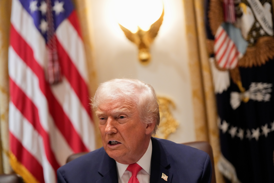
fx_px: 875
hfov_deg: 17.8
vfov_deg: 11.9
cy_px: 92
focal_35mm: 115
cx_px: 137
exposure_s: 1/500
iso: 5000
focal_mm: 115
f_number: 2.8
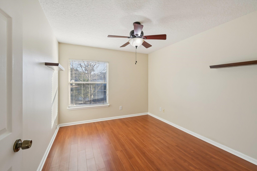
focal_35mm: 15
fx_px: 107
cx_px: 128
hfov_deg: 100.4
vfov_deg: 77.3
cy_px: 86
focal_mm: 10
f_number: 8
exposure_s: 1/100
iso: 400
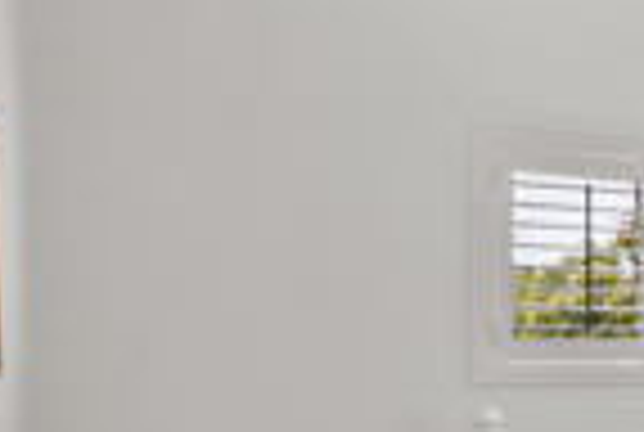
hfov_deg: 17.1
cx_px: 1410
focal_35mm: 67
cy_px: 335
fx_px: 1201
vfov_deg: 20.2
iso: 250
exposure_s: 1/15
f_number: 9
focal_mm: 15
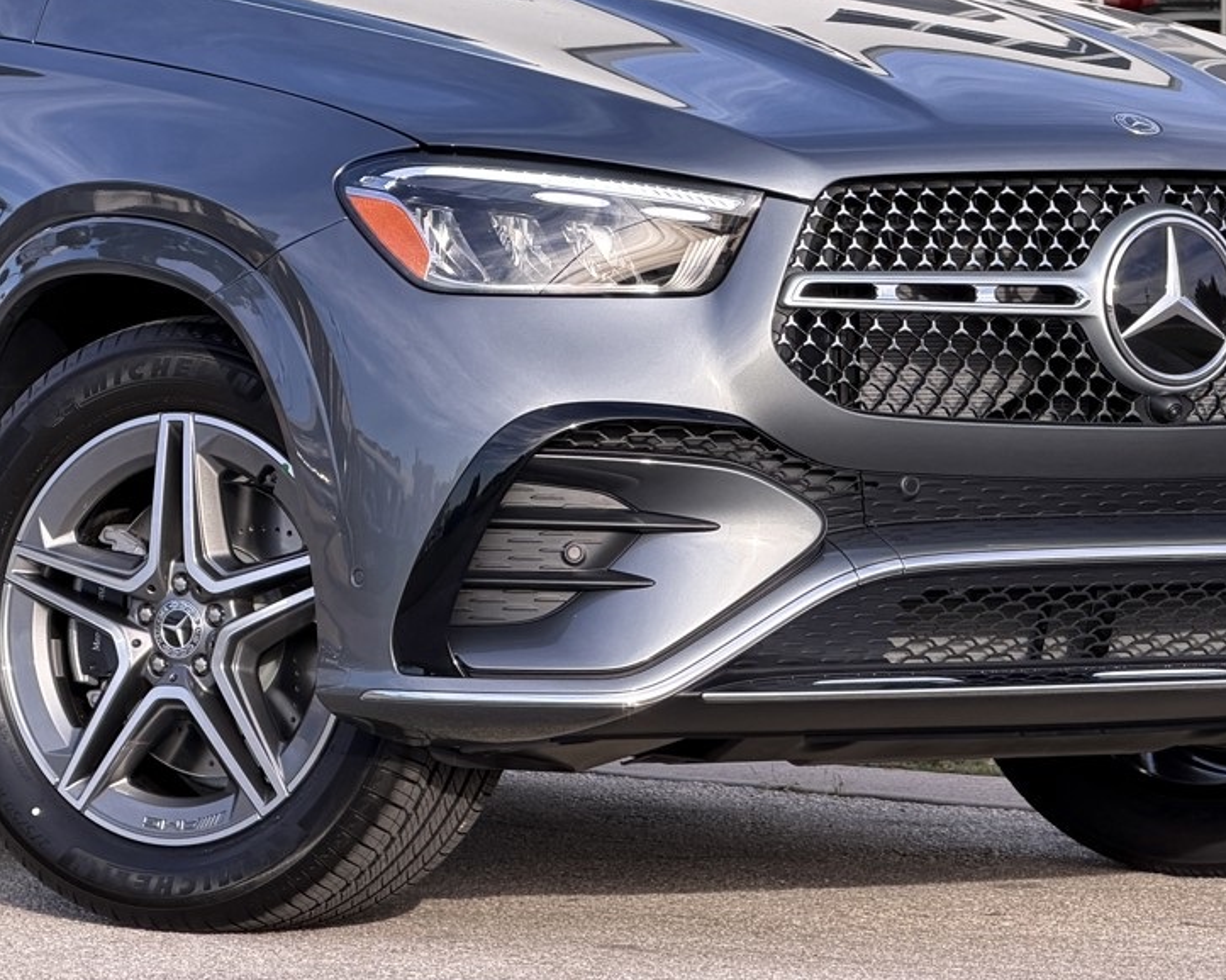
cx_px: 324
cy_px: 226
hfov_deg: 8.9
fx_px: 7835
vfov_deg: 7.1
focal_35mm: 216
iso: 50
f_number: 2.8
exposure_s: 1/390
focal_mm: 16.89
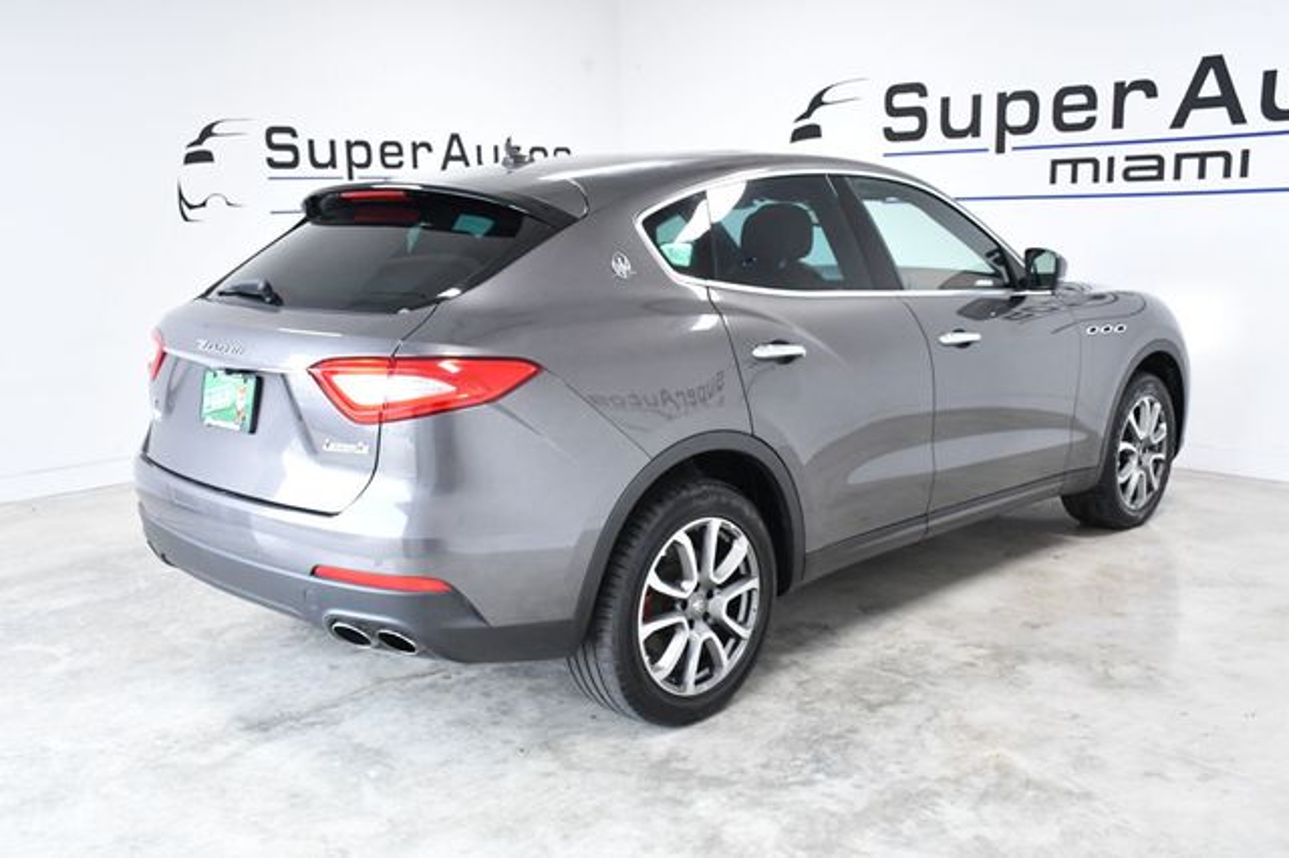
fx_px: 1217
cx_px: 644
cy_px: 429
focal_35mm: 34
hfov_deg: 55.8
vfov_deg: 38.8
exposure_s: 1/200
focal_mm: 23
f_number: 7.1
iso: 2500
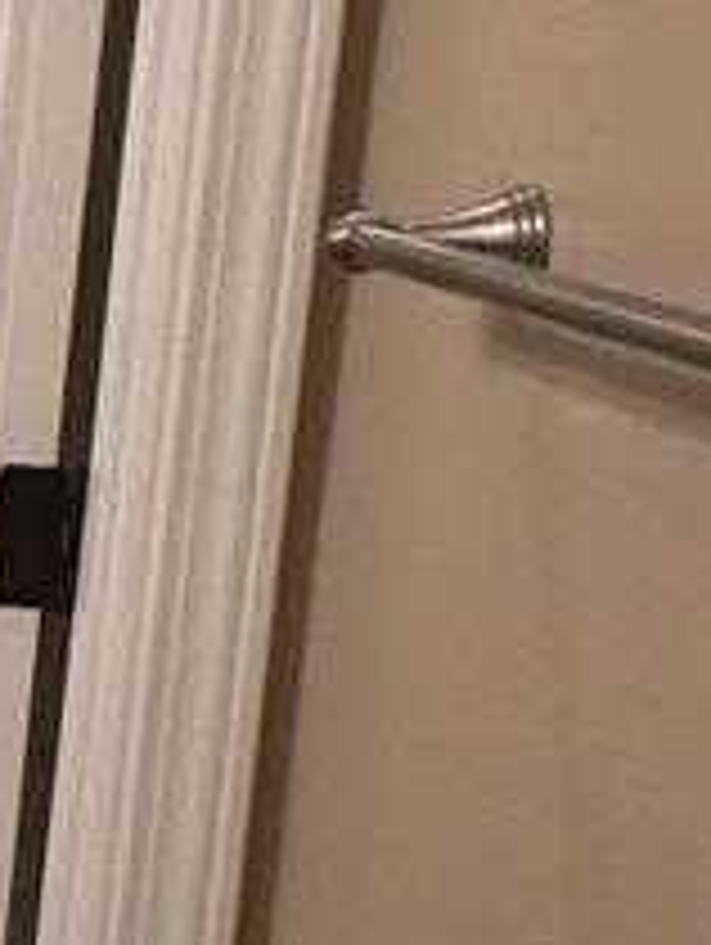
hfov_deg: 9.8
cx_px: -1631
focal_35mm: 100
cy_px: 387
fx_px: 2733
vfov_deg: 19.6
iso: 160
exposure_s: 1/60
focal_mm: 2.22
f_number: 2.2
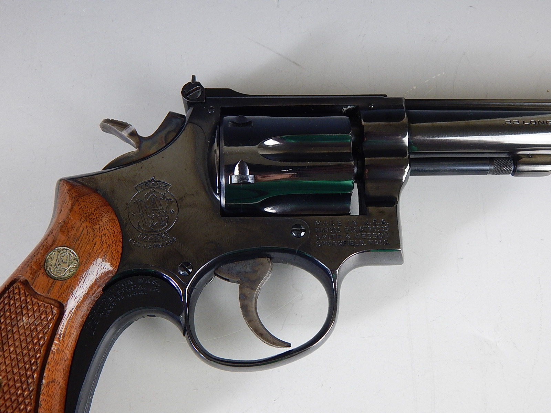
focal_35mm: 43
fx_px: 684
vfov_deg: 33.6
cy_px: 206
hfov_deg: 43.9
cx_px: 276
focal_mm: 7.7
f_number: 3.6
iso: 250
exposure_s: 1/30
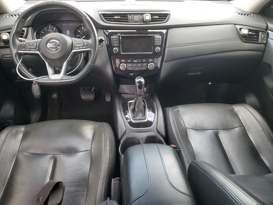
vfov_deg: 53.1
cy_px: 102
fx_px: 205
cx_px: 136
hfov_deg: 67.3
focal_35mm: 26
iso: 92
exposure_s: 1/120
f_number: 1.5
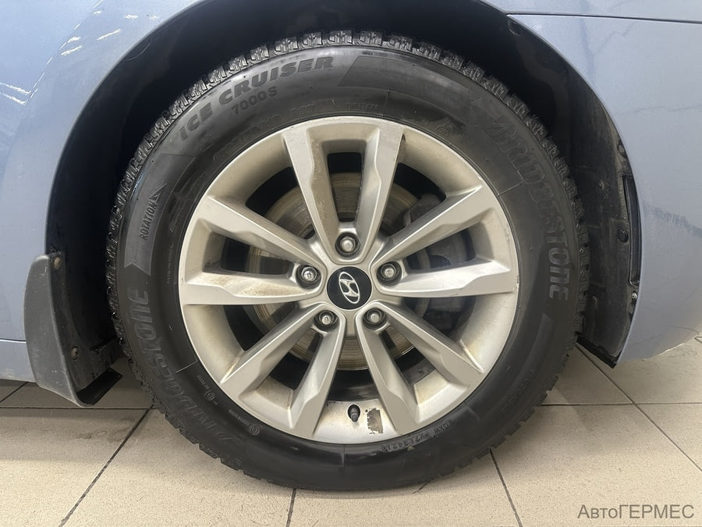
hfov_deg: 71.6
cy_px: 264
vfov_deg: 56.8
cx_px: 351
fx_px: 487
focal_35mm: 24
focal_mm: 6.86
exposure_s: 1/50
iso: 320
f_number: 1.78
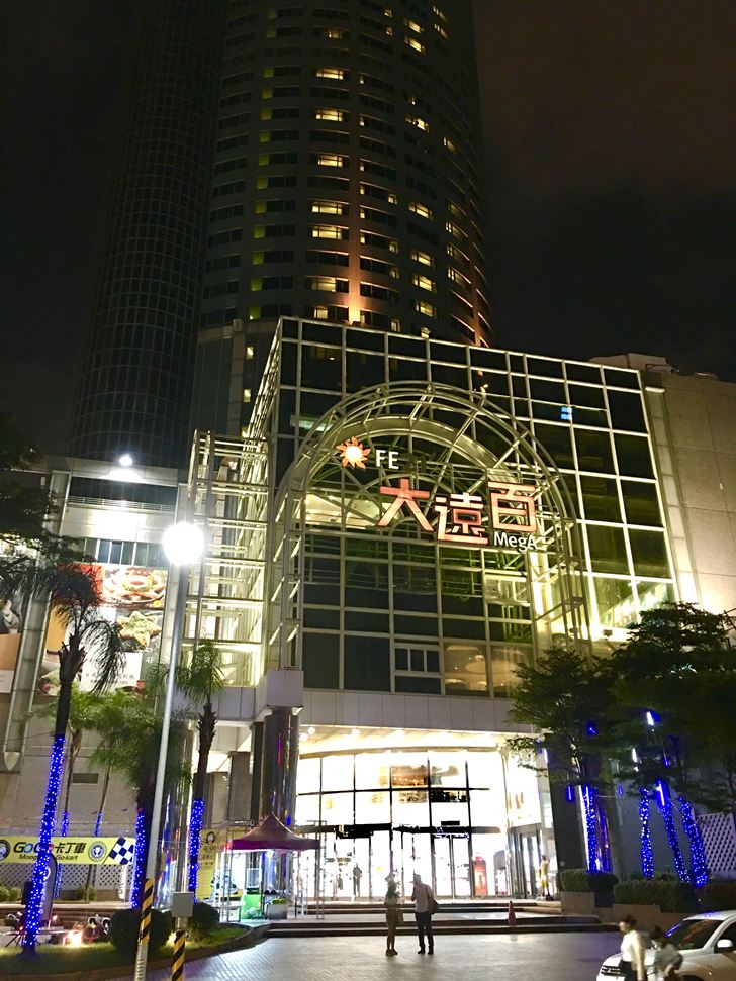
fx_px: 822
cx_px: 368
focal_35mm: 29
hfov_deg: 48.2
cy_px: 490
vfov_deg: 61.7
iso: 50
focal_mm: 4.15
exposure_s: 1/4
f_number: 2.2
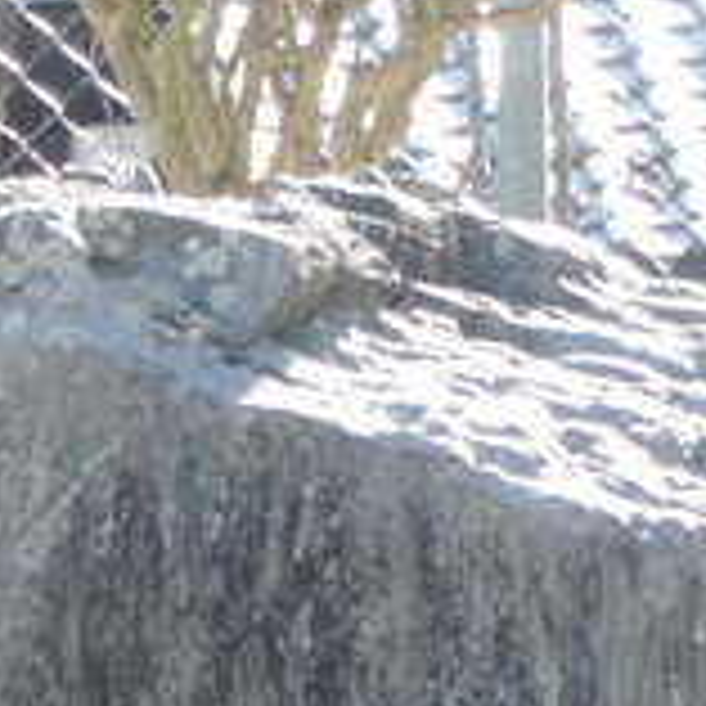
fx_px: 10407
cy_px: 998
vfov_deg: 3.9
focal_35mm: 451
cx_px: 211
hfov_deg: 3.9
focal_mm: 17.8
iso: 100
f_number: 4.1
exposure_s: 1/100
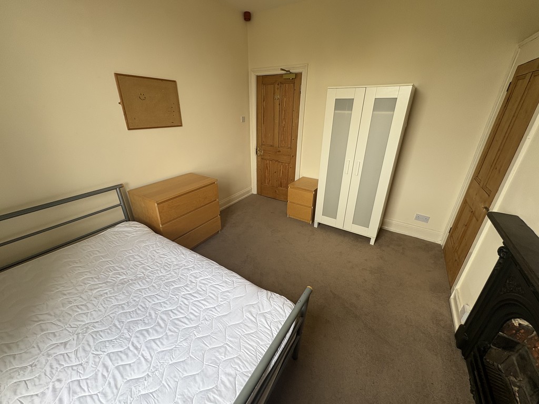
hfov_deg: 102.1
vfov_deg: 85.7
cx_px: 270
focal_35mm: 14
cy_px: 202
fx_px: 218
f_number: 2.2
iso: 64
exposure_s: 1/99
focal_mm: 2.22
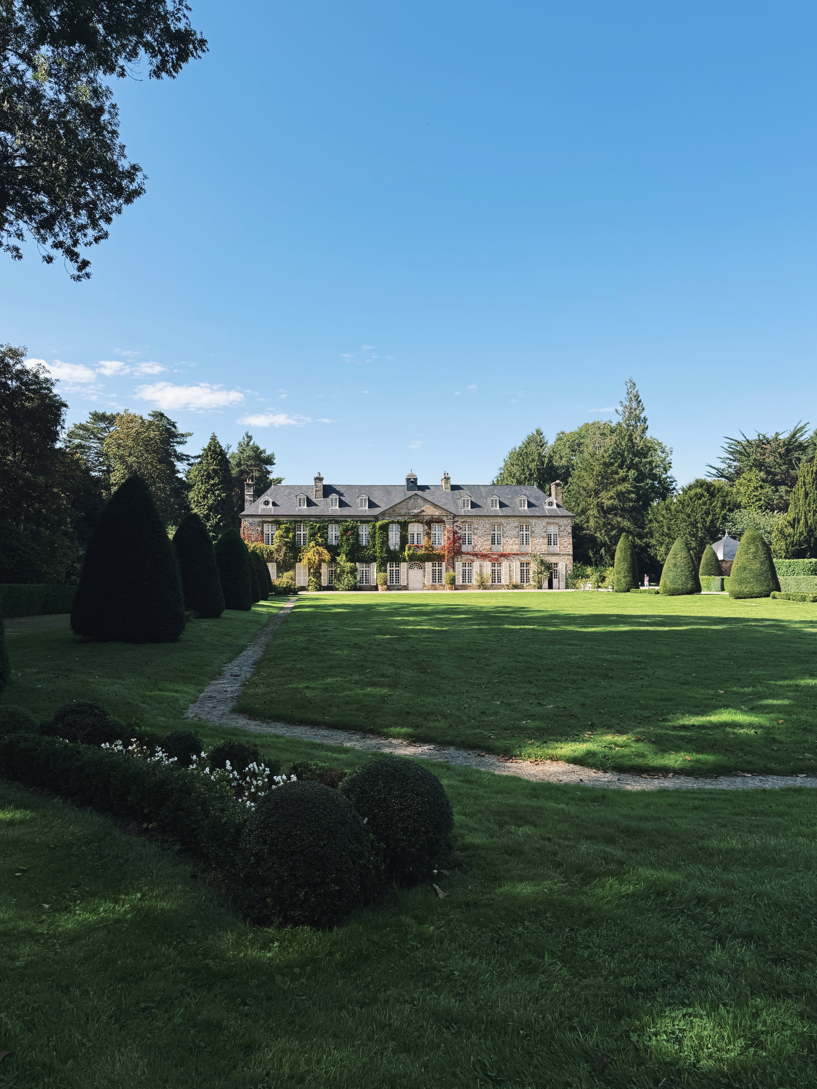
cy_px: 544
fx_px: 755
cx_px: 408
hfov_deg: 56.8
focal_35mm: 24
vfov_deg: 71.6
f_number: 1.78
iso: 80
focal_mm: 6.76
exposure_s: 1/2611
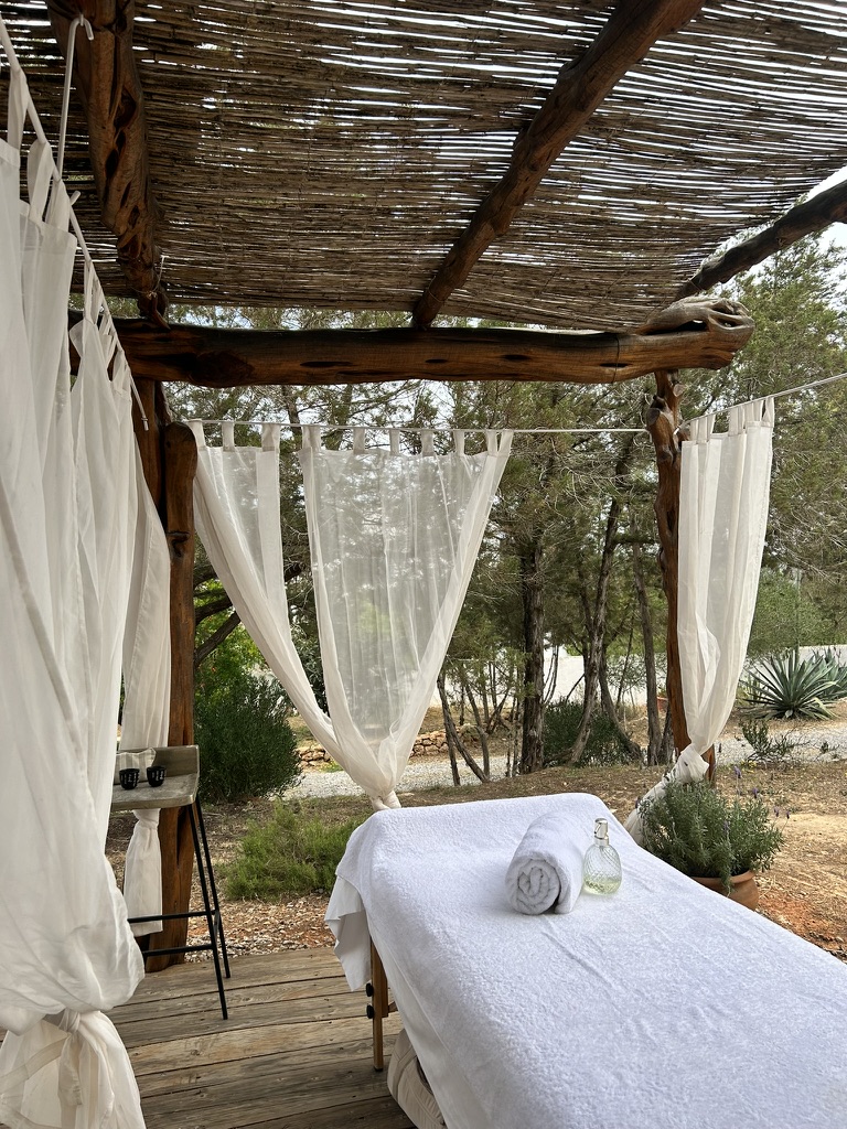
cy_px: 564
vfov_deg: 67.3
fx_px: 848
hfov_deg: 53.1
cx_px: 424
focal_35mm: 26
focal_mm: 5.7
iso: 50
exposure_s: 1/965
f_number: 1.5
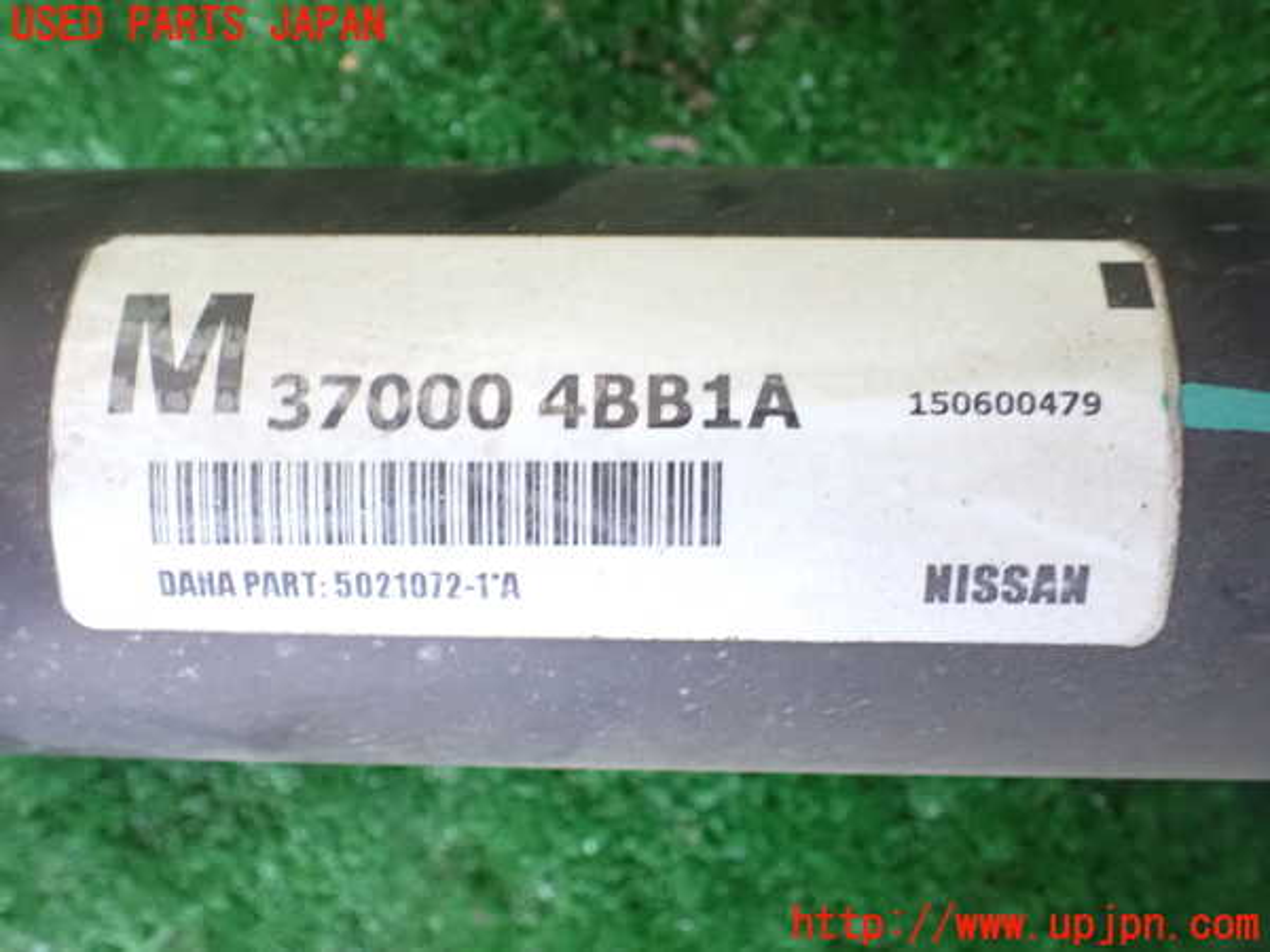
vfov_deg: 46.8
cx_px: 635
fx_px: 1101
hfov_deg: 60.0
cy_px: 476
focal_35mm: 30
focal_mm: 5.4
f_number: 2.3
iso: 1600
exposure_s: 1/13
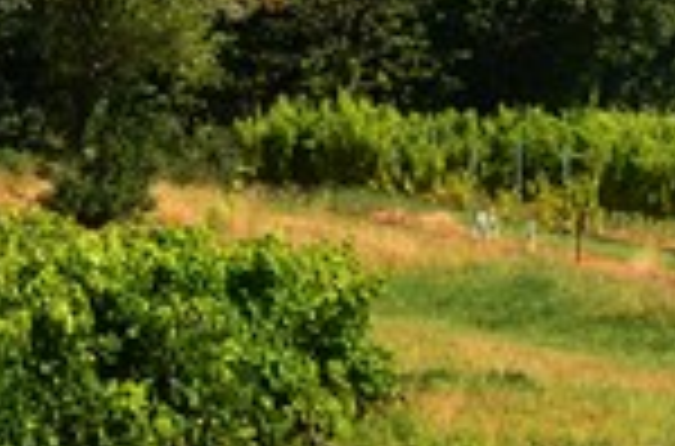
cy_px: 228
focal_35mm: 351
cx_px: 490
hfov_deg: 5.9
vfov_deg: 3.9
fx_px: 6561
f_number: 11
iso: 125
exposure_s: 1/125
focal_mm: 70
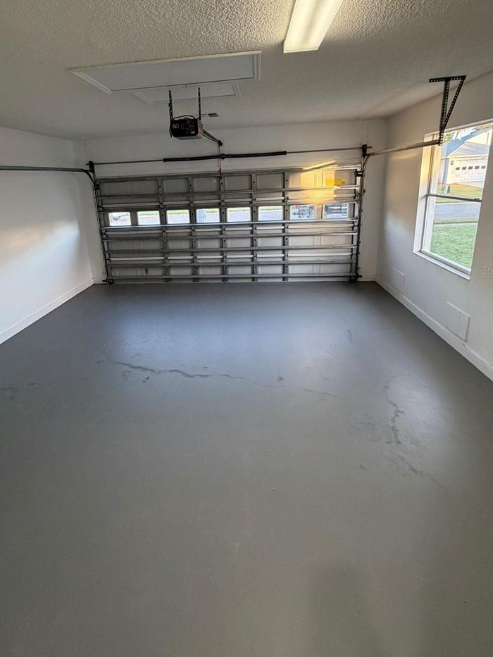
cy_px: 270
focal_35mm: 18
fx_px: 342
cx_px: 215
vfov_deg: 86.9
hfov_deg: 71.3
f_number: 2.2
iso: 160
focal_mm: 2.22
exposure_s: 1/60
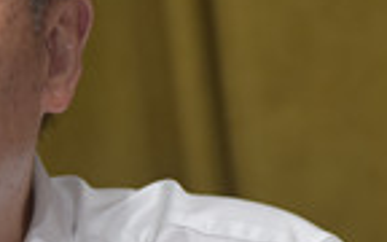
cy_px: 227
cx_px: -8
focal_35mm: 1035
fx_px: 10916
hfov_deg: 2.0
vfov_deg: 1.3
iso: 200
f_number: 5.6
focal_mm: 122
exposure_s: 1/60
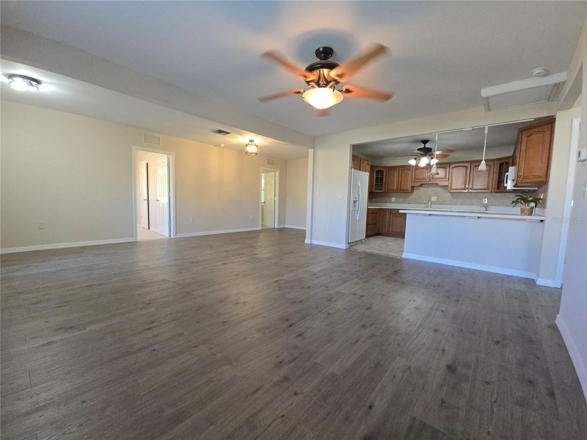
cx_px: 294
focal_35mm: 13
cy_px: 220
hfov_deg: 106.2
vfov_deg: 89.9
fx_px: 220
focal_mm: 2.2
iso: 250
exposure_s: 1/60
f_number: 2.2
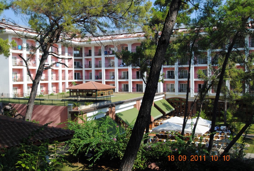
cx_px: 127
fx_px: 255
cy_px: 86
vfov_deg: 37.0
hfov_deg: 53.0
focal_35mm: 36
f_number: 7.1
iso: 100
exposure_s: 1/200
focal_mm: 24
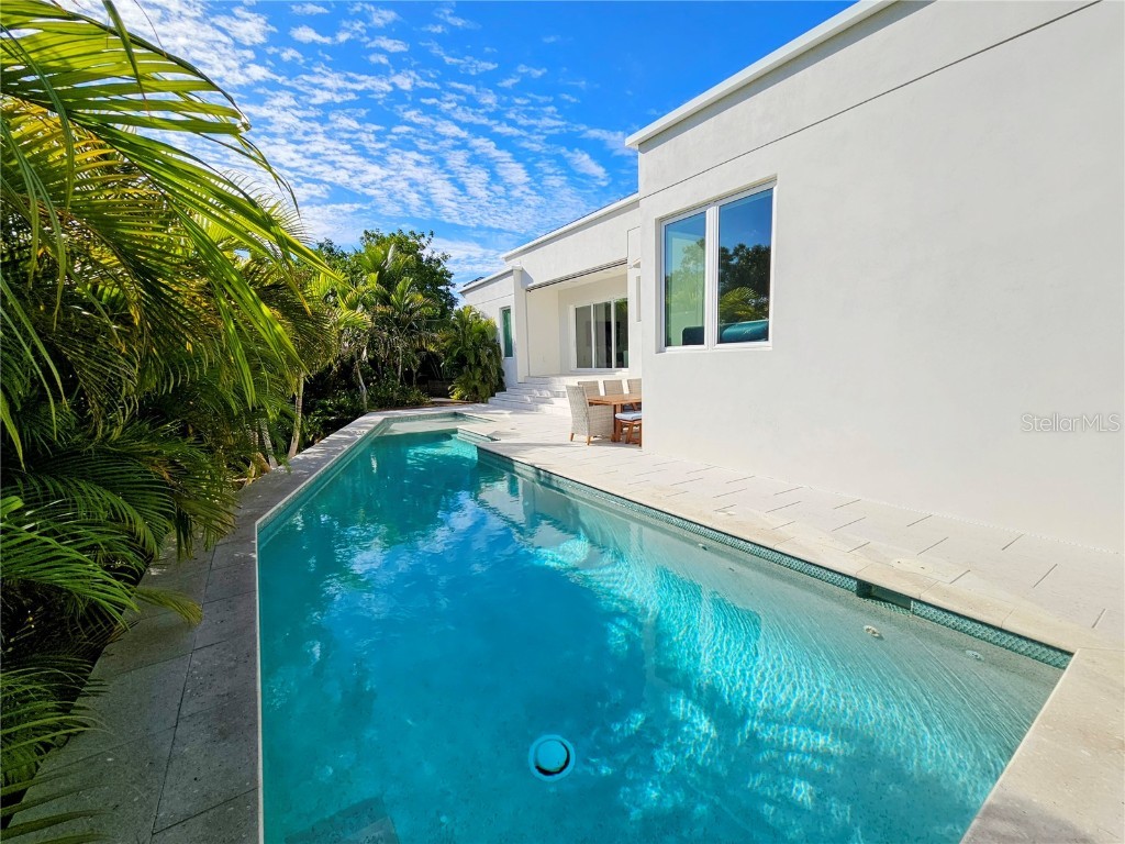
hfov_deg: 106.2
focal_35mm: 13
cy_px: 422
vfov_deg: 89.9
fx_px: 422
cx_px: 562
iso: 50
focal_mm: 2.2
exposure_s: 1/3418
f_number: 2.2
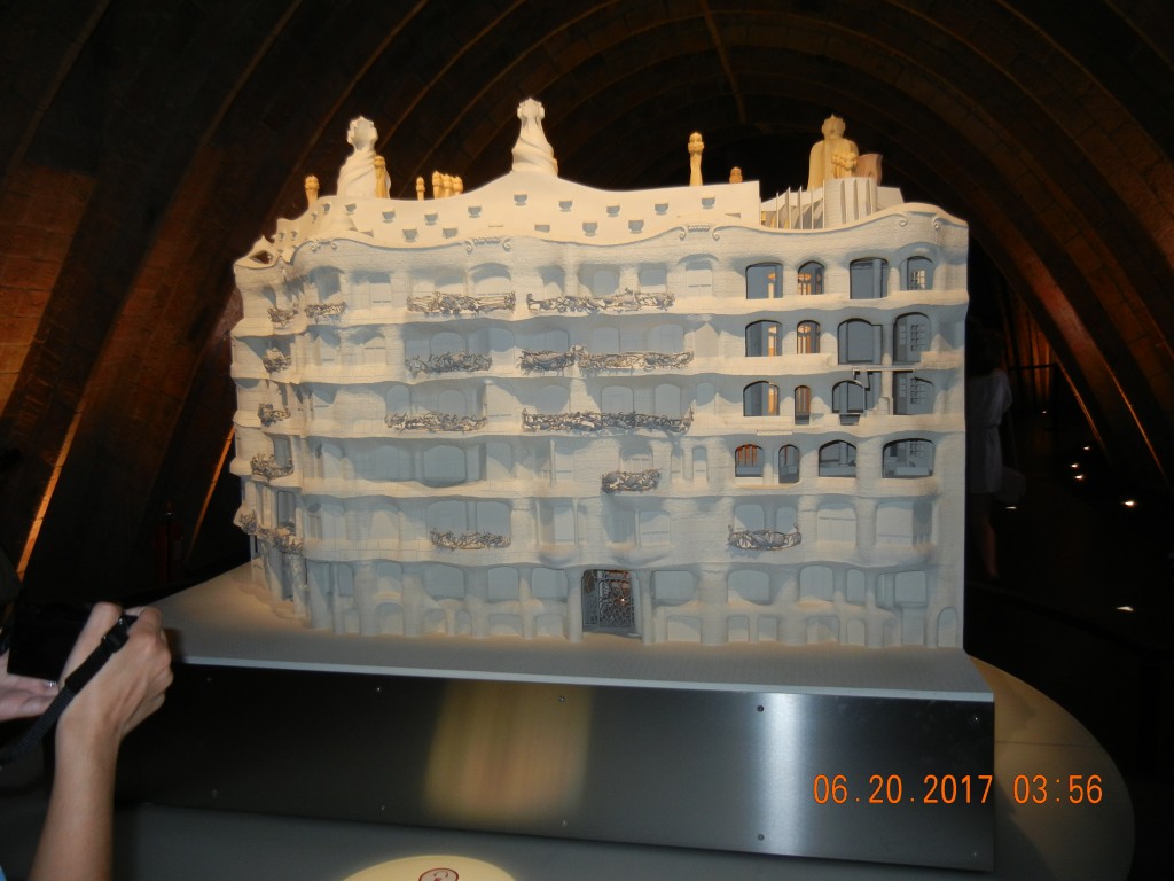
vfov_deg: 46.8
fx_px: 1017
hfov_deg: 60.0
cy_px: 440
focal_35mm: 30
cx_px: 587
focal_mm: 5.4
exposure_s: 1/30
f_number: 3.5
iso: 200
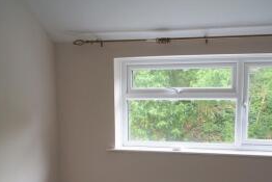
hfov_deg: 40.2
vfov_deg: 26.7
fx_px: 370
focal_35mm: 49
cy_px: 161
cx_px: 154
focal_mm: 18
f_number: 4
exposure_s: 1/60
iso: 200
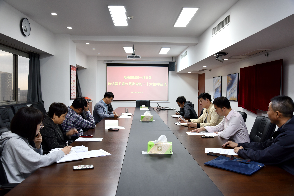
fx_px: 229
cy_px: 98
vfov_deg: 46.4
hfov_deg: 65.5
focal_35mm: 28
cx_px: 147
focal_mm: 28
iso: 320
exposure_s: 1/25
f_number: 5
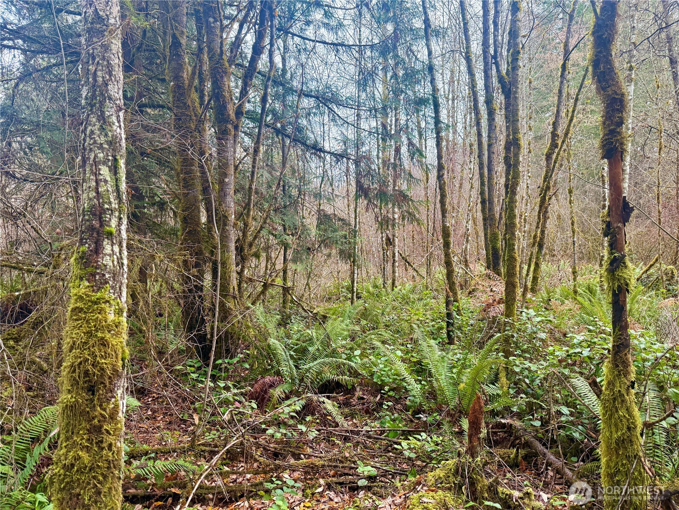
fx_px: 471
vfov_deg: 56.8
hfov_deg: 71.6
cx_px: 340
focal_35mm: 24
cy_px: 255
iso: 160
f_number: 1.78
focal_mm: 6.76
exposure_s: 1/205
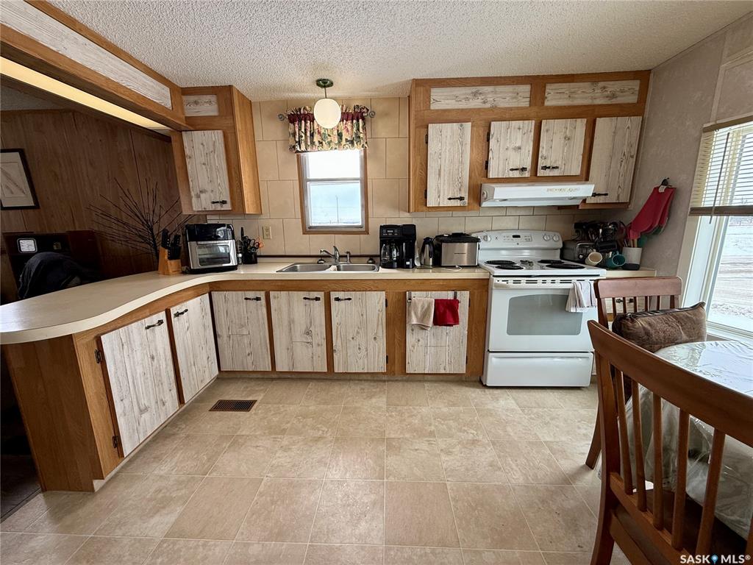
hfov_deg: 102.1
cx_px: 376
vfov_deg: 85.7
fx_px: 305
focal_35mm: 14
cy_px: 282
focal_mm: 2.22
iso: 125
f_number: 2.2
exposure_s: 1/99
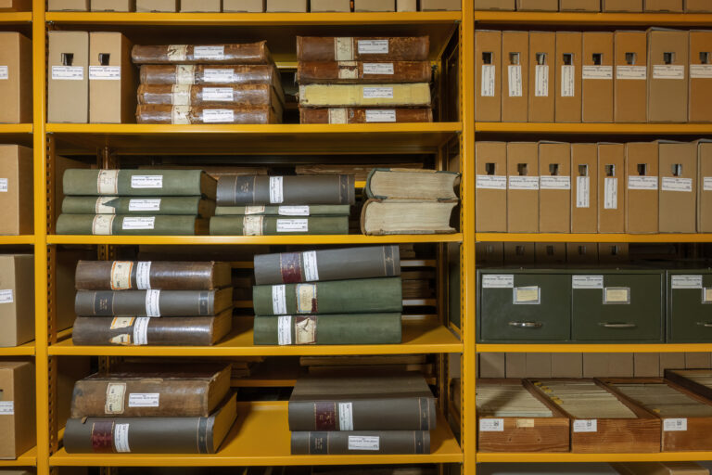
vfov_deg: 53.1
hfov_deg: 73.7
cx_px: 356
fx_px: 475
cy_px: 238
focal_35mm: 24
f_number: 9
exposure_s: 1/125
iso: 2000
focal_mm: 24
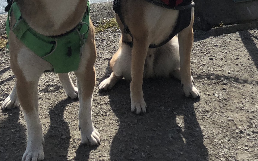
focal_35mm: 71
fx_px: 499
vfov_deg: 17.3
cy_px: -46
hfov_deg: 27.9
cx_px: 231
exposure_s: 1/4808
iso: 25
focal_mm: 3.99
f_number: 1.8
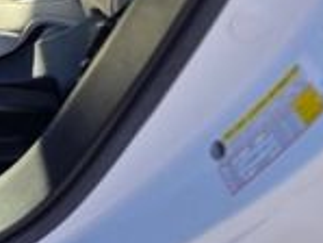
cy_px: -234
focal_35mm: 99
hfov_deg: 17.1
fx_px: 925
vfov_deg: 13.1
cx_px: -212
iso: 12
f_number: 1.7
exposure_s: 1/147
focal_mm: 6.3
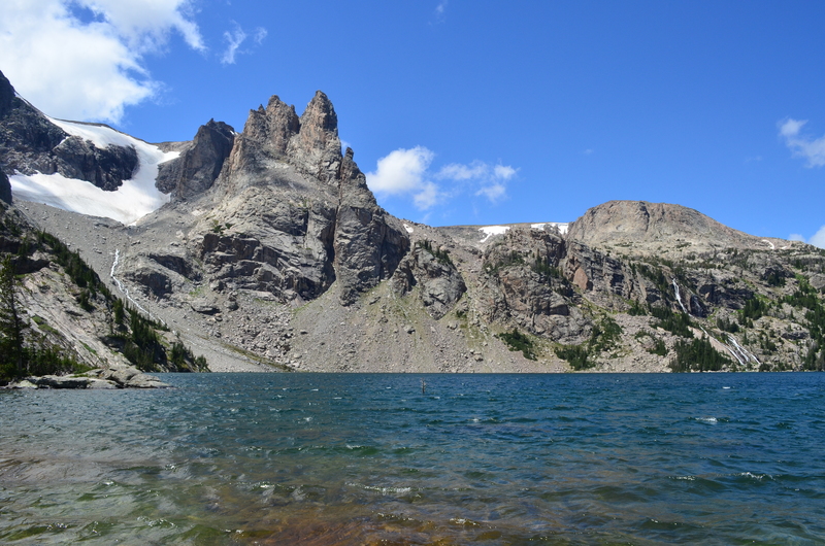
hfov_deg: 67.5
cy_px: 273
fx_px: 618
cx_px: 412
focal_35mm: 27
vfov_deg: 47.7
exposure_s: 1/400
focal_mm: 18
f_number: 11
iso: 320
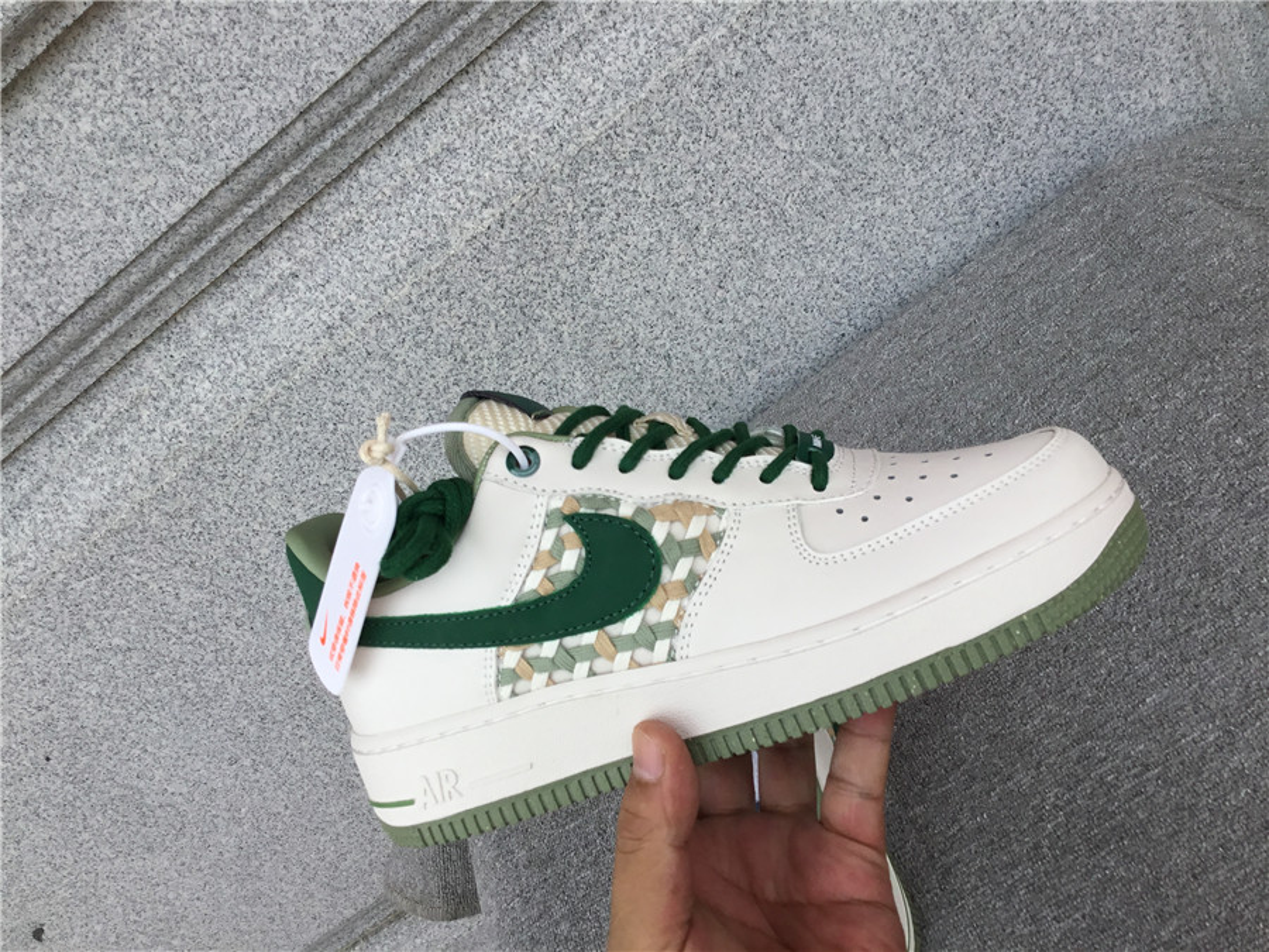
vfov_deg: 45.4
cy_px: 476
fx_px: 1136
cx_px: 634
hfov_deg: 58.4
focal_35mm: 31
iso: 25
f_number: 2.4
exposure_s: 1/668
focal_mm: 3.3
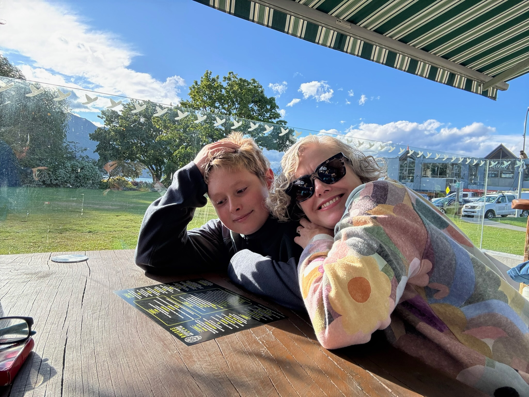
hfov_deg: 73.9
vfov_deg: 58.9
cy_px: 198
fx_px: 351
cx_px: 264
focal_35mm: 23
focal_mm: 2.69
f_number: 1.9
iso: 25
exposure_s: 1/215
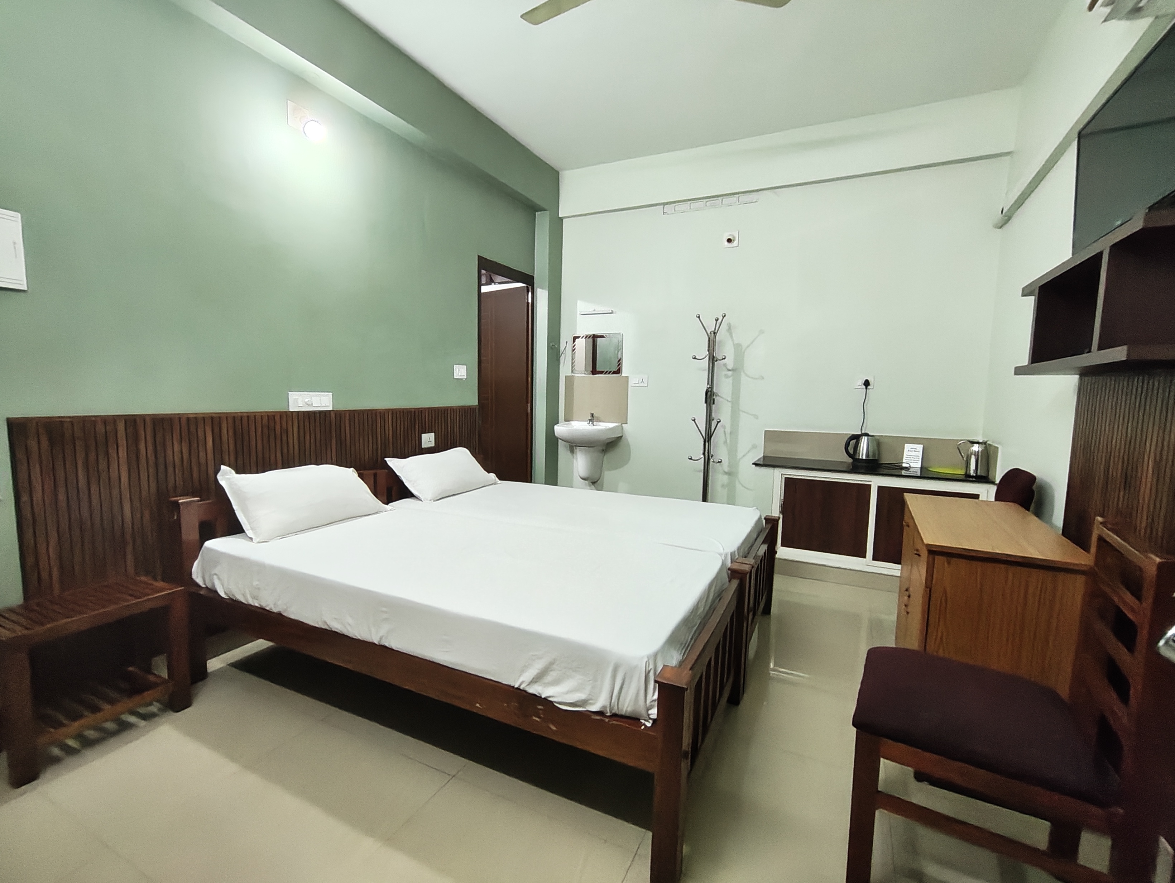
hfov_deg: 98.1
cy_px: 442
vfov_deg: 81.8
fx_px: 509
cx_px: 588
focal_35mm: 15
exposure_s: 1/50
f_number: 2.2
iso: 799
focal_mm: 1.64
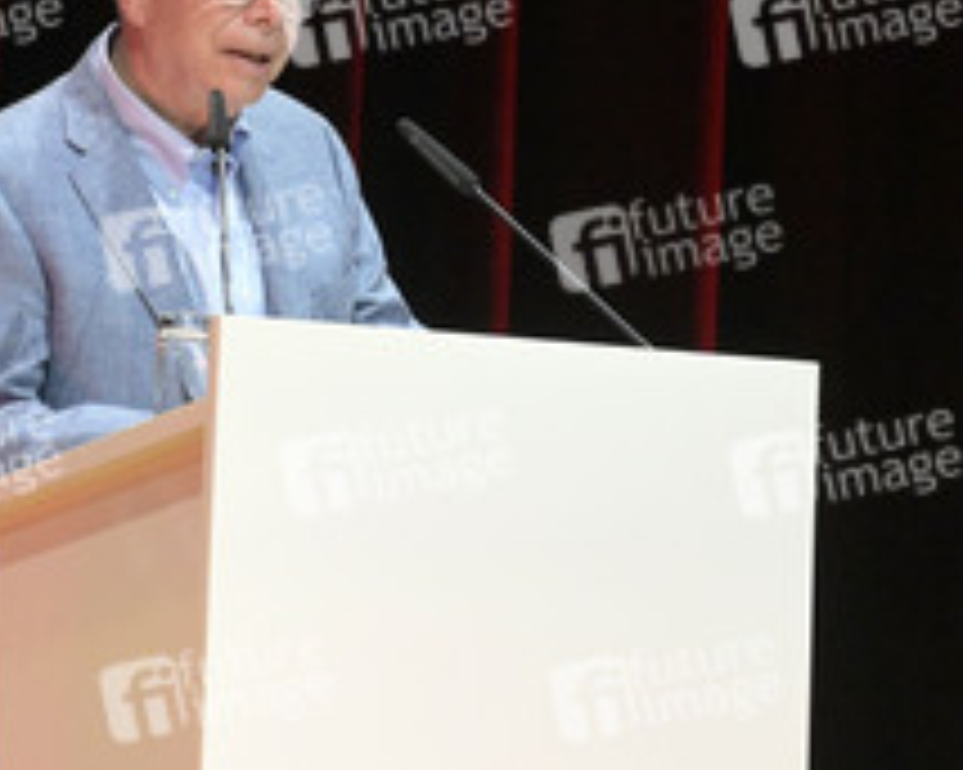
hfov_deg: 8.2
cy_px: 351
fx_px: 6752
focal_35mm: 237
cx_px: 277
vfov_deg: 6.5
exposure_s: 1/640
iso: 8000
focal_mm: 120
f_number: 5.6
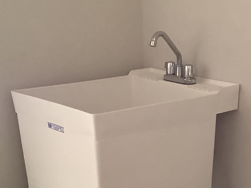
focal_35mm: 78
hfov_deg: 24.3
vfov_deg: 18.8
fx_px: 566
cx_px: 225
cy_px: 135
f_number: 2.4
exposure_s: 1/33
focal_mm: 3.3
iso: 250
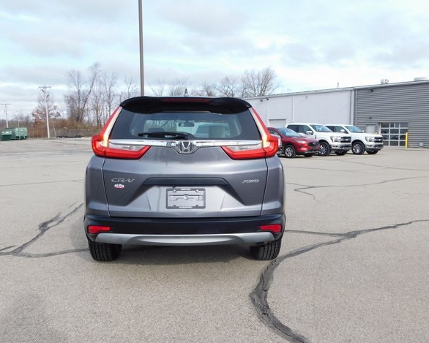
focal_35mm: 32
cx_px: 209
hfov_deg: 55.6
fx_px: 406
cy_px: 170
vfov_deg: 45.8
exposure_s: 1/800
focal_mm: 5.3
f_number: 3.2
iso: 125
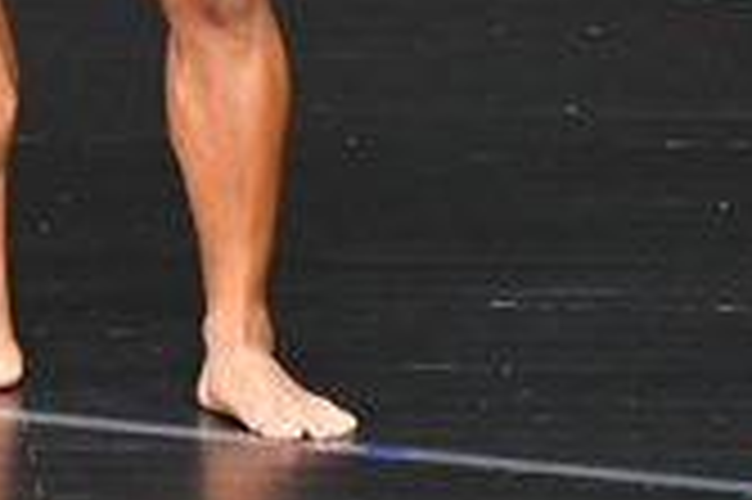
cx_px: -326
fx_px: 29111
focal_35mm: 1395
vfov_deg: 1.0
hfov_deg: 1.5
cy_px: -509
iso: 5000
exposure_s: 1/400
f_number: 5.6
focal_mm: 200
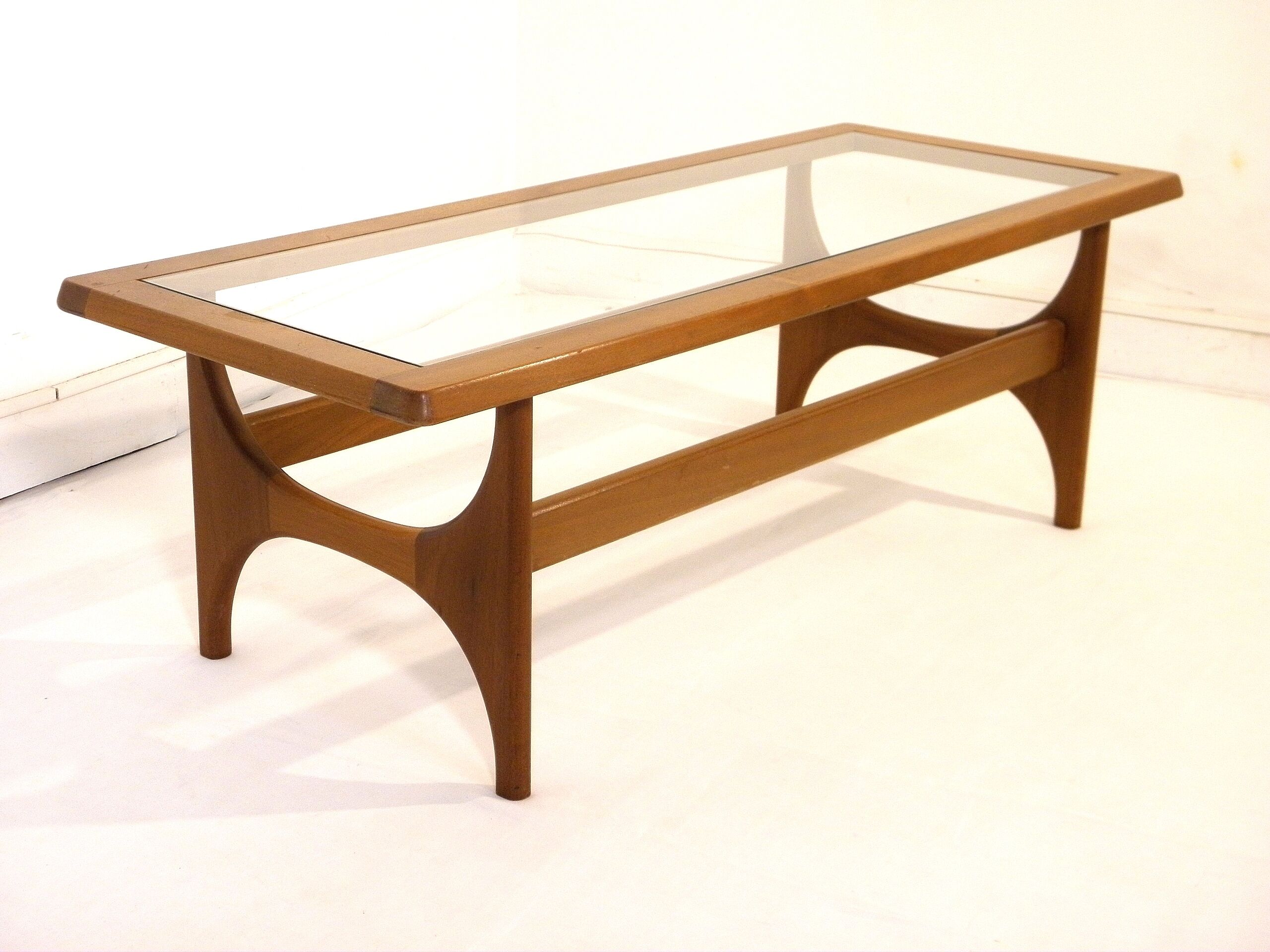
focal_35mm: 54
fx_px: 1981
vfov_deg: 27.0
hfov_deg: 35.5
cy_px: 476
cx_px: 635
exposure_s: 1/15
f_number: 4.1
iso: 200
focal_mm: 9.7
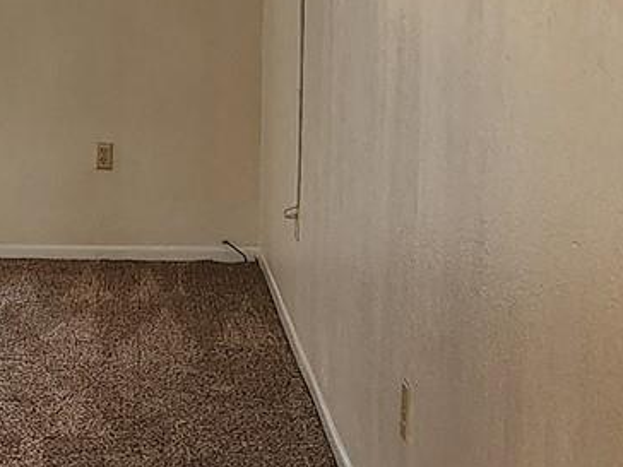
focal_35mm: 101
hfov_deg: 18.8
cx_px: -33
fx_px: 1818
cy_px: 159
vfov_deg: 14.6
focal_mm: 5.4
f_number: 1.8
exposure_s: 1/120
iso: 320
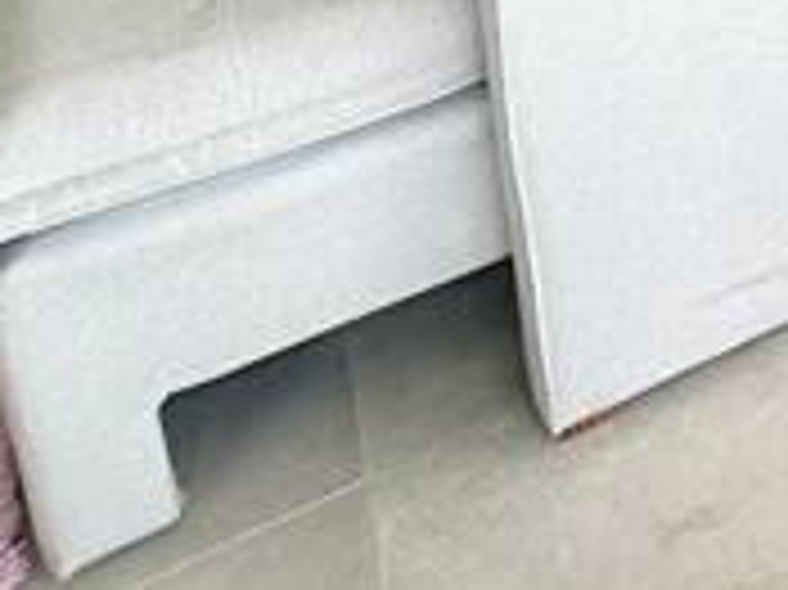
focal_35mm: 64
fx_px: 1456
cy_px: -599
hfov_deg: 24.3
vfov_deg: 16.9
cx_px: 1153
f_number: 2.2
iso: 64
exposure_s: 1/120
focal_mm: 2.22
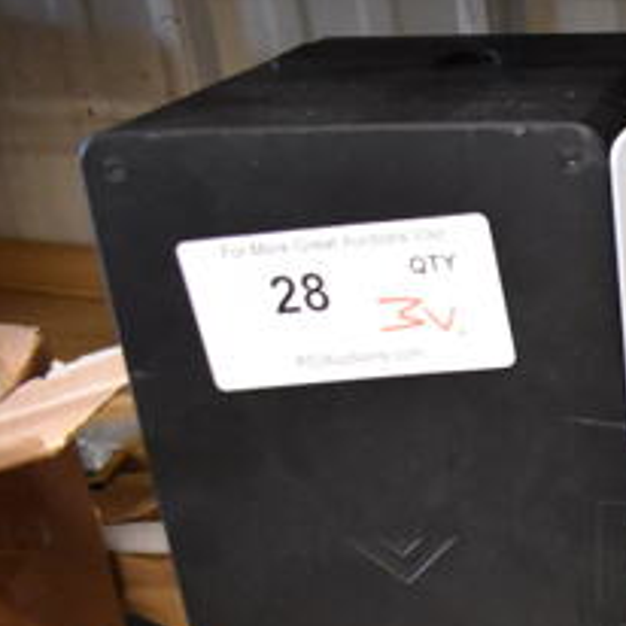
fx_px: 1391
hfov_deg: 21.6
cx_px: 918
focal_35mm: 68
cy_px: 514
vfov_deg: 24.9
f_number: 3.5
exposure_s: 1/125
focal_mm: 18
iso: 5000
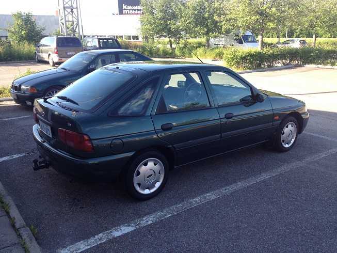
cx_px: 168
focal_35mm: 35
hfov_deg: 52.6
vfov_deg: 40.7
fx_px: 341
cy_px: 126
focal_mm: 4.28
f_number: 2.4
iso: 50
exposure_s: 1/280
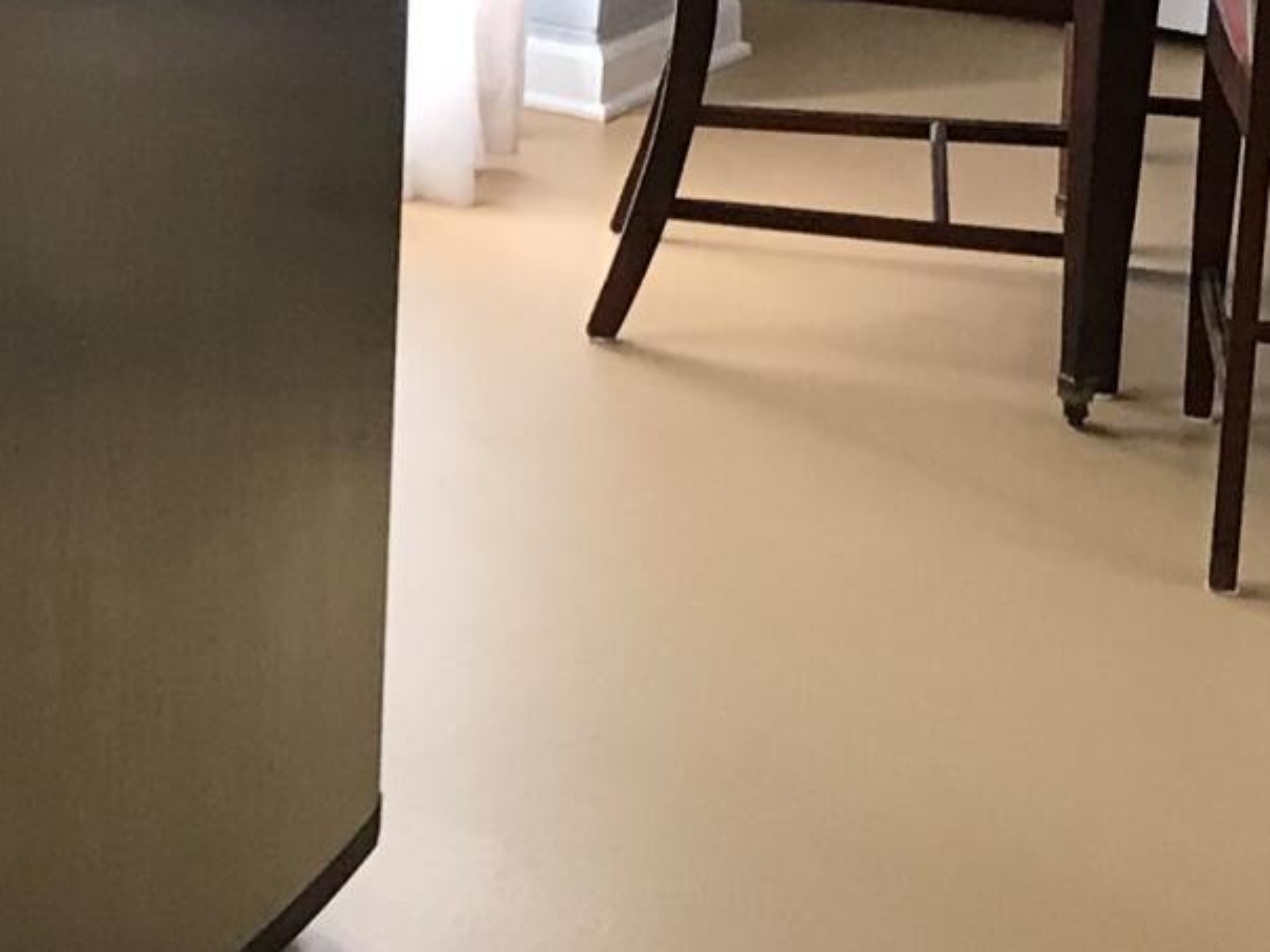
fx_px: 5100
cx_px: 11
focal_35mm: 139
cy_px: -275
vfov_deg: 10.4
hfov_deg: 14.0
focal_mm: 3.99
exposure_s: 1/20
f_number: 1.8
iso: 40
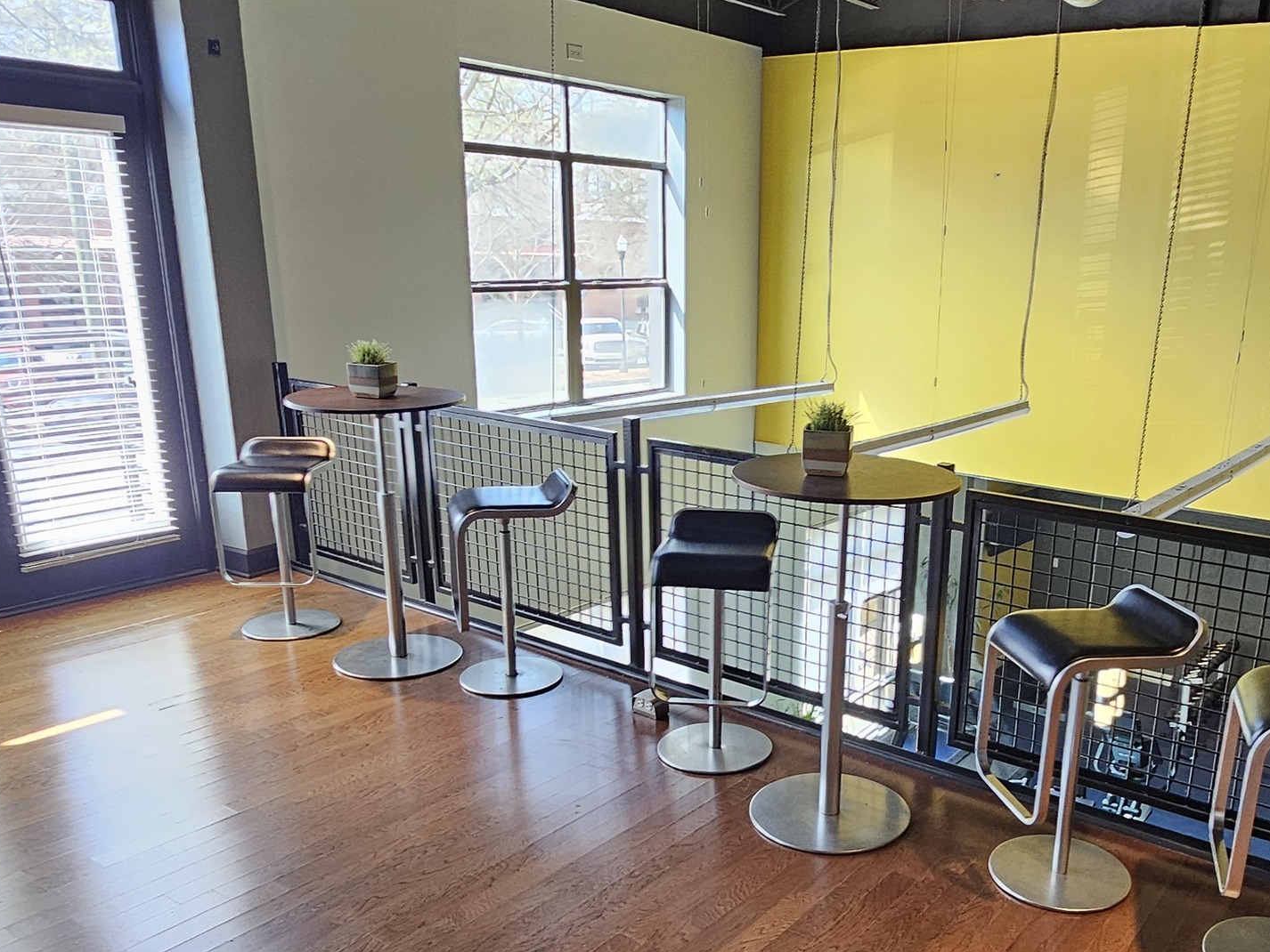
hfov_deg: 62.7
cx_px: 785
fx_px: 1027
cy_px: 583
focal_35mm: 28
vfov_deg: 49.4
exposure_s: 1/60
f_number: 2.2
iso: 80
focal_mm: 2.2
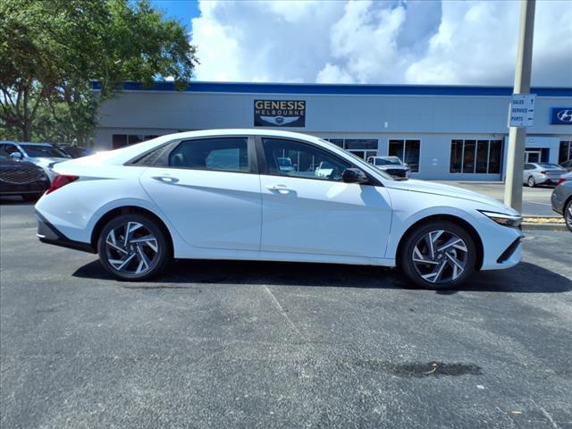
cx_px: 286
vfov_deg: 51.4
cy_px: 214
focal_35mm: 27
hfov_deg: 65.3
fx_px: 446
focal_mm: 3.58
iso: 40
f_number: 1.9
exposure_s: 1/2000
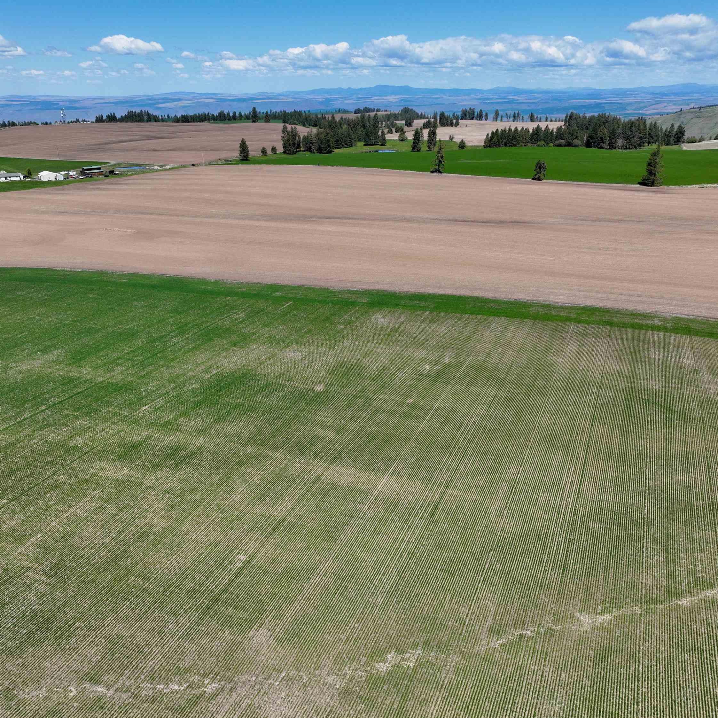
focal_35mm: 29
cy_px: 358
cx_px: 374
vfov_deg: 55.6
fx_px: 681
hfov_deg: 55.6
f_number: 2.8
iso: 100
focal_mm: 12.29
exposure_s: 1/1600
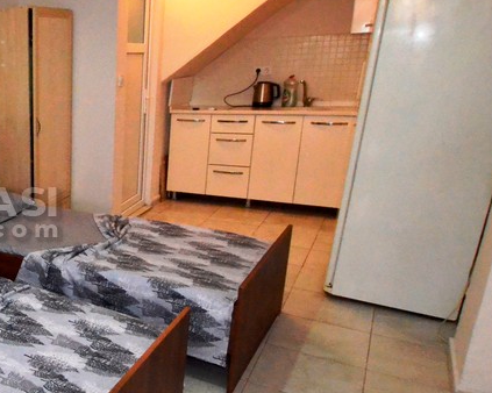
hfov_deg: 39.6
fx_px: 495
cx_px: -86
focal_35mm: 34
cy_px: 210
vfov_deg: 43.3
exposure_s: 1/200
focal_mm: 10
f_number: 6.7
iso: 6400
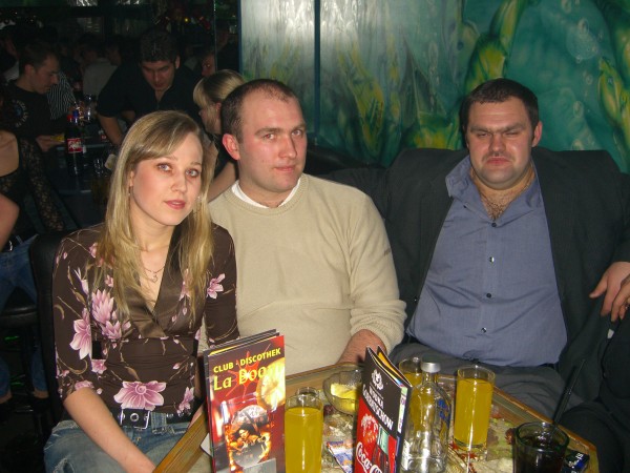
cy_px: 236
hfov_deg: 49.0
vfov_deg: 37.7
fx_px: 692
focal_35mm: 38
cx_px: 315
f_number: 2.8
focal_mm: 7.9
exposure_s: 1/60
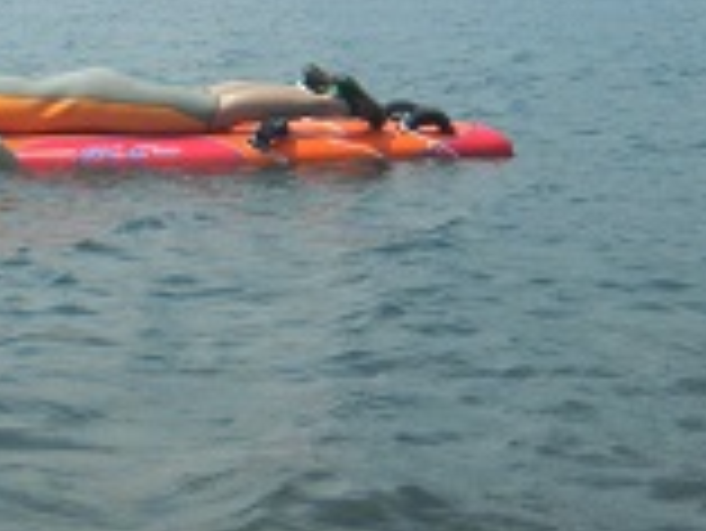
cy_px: -184
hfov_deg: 15.5
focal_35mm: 124
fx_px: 2531
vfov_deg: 11.6
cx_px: -54
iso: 83
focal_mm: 6.9
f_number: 4
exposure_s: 1/670
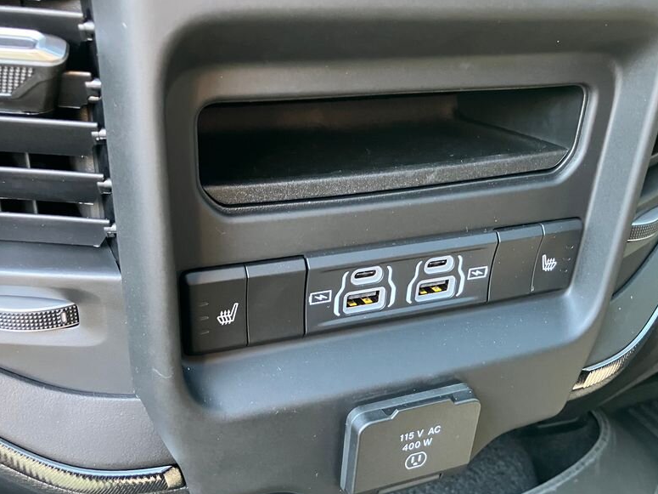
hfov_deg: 50.1
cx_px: 351
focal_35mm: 37
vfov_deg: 38.5
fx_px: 703
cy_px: 298
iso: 320
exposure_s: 1/54
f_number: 1.8
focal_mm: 3.99
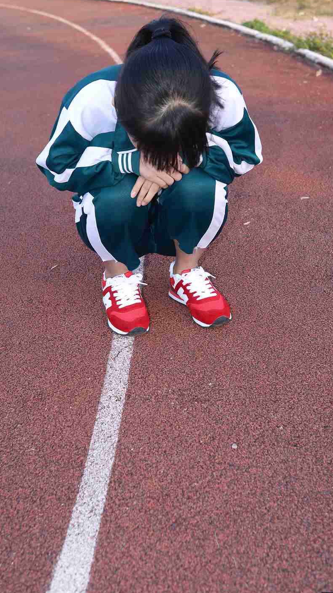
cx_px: 165
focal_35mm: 47
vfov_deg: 43.6
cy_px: 247
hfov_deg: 25.4
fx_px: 738
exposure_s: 1/100
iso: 100
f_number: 5.6
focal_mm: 35
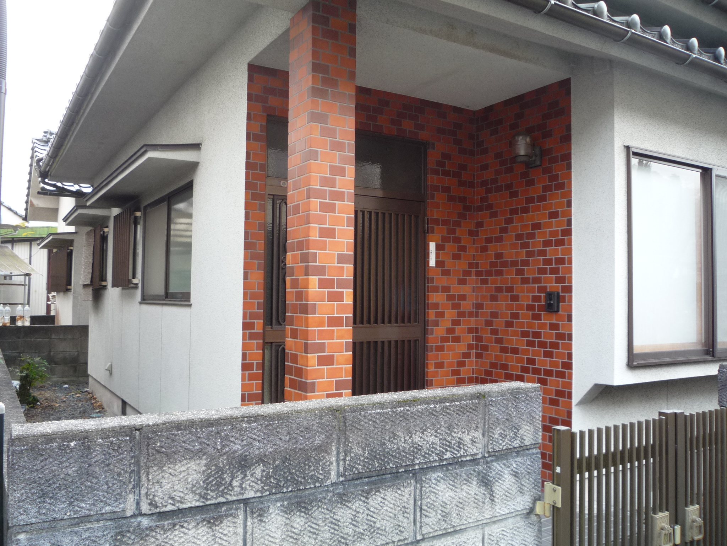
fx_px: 630
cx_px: 364
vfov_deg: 46.8
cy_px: 273
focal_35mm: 30
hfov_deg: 60.0
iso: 100
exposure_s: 1/50
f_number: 3.3
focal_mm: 5.2
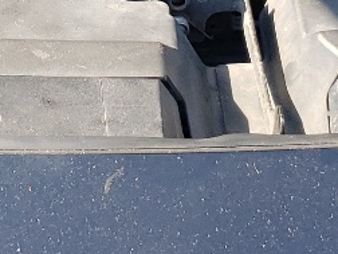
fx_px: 1611
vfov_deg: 8.9
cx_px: 164
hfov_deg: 12.0
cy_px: -55
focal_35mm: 165
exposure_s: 1/556
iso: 50
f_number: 1.5
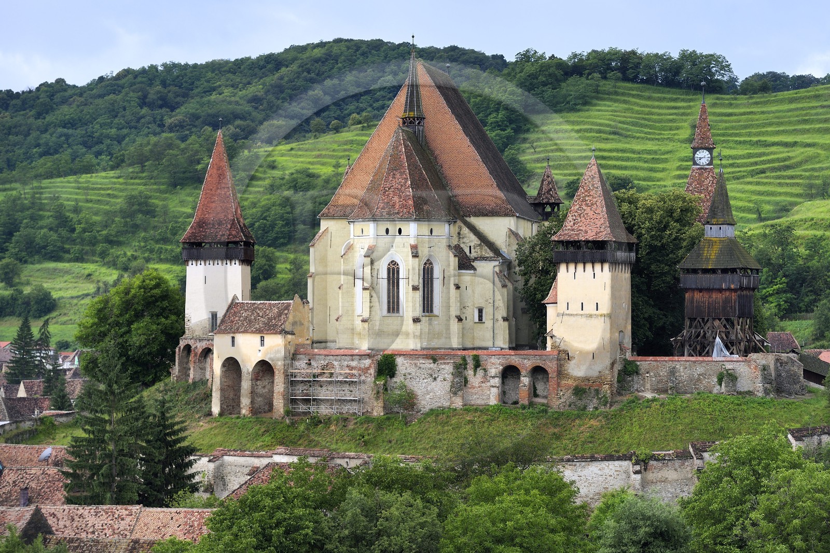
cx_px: 415
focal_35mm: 130
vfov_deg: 10.5
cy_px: 276
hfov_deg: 15.8
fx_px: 2996
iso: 400
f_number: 5.6
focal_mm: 130
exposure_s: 1/160
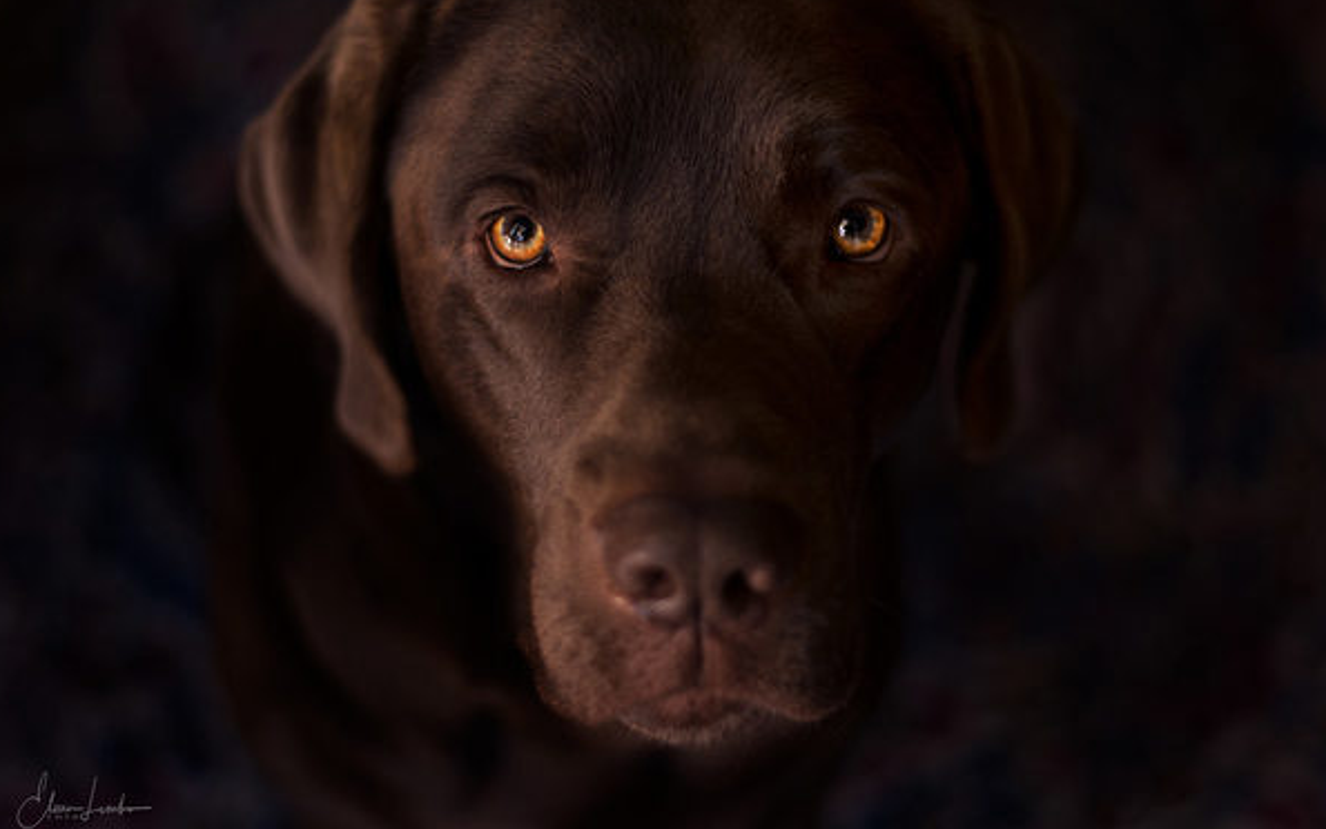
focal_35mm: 77
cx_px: 660
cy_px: 400
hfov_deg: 26.8
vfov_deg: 16.9
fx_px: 2783
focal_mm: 50
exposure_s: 1/125
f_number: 1.8
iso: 400
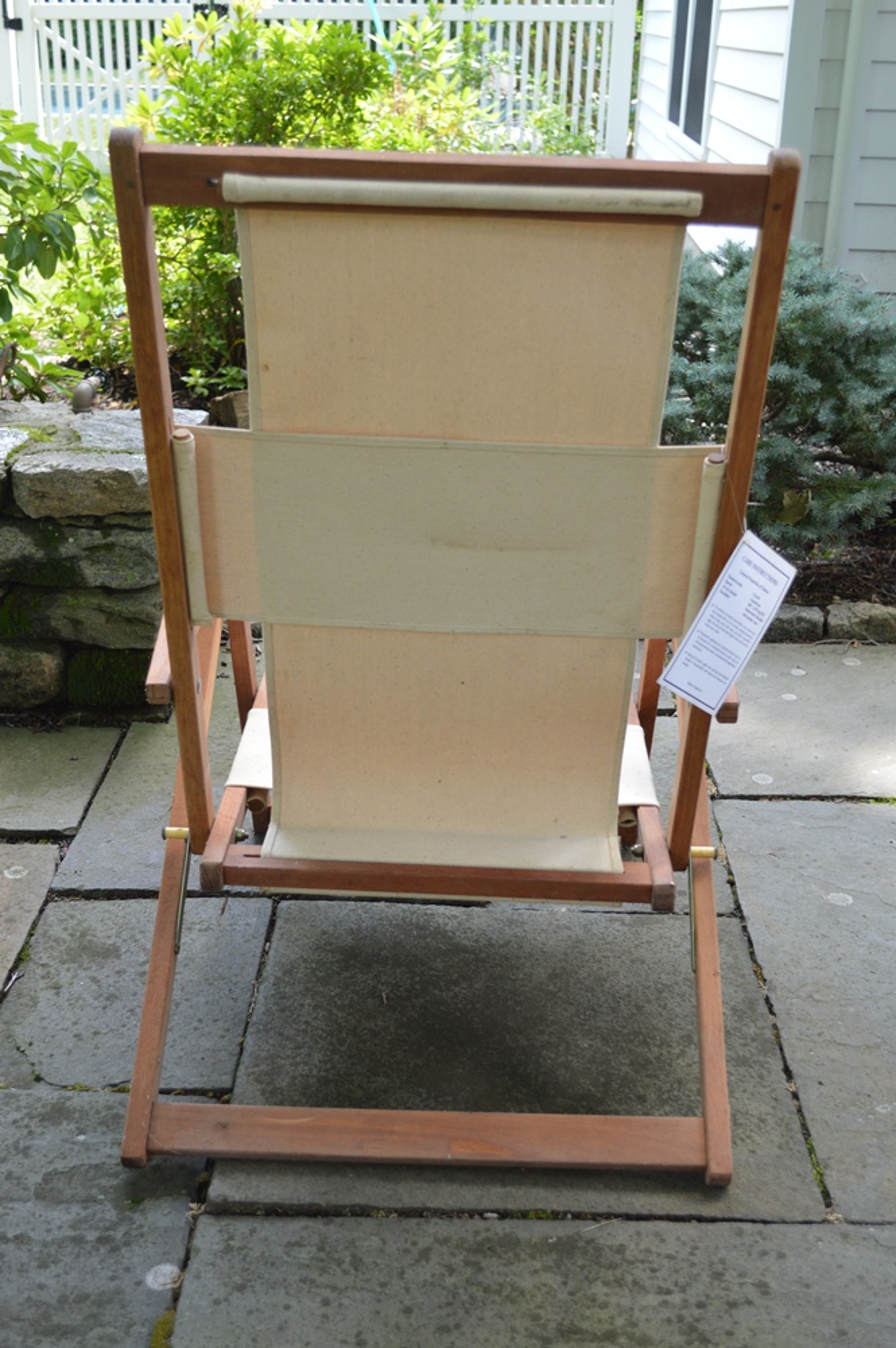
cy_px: 674
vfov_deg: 46.4
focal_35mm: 42
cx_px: 448
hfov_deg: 31.8
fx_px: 1571
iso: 400
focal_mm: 28
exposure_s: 1/80
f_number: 4.5
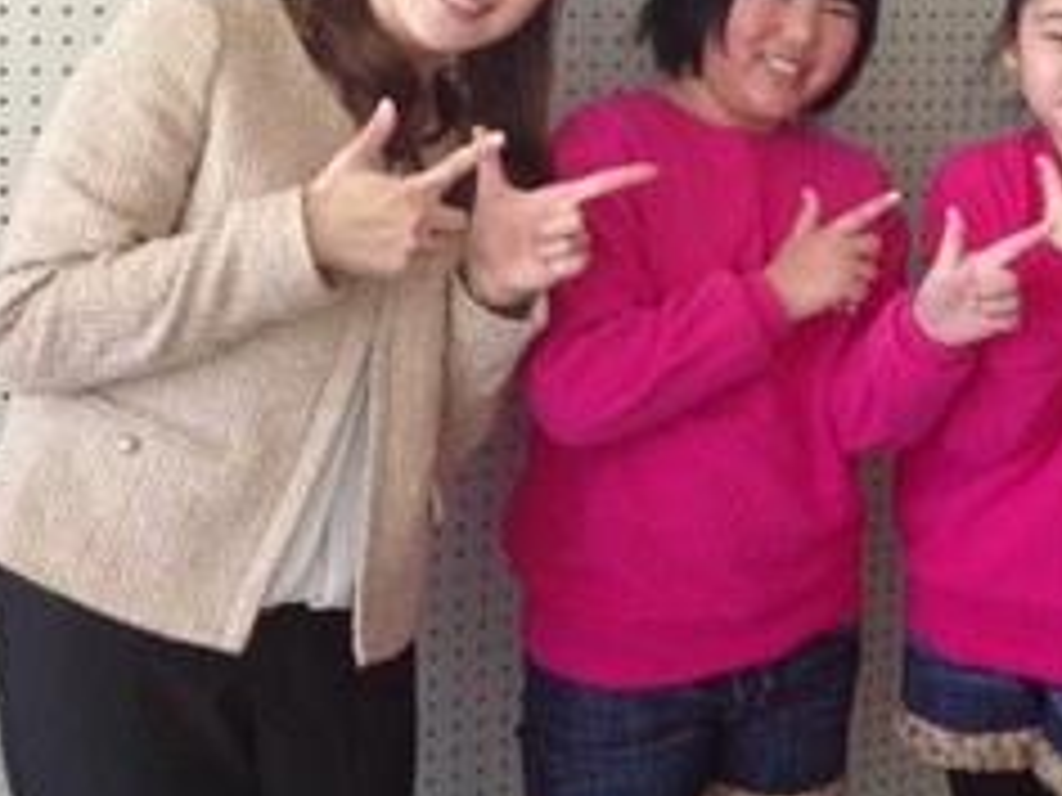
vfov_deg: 19.7
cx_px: 1026
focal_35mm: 74
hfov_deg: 25.2
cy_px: 178
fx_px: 2270
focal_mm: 4.28
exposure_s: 1/120
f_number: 2.4
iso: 100
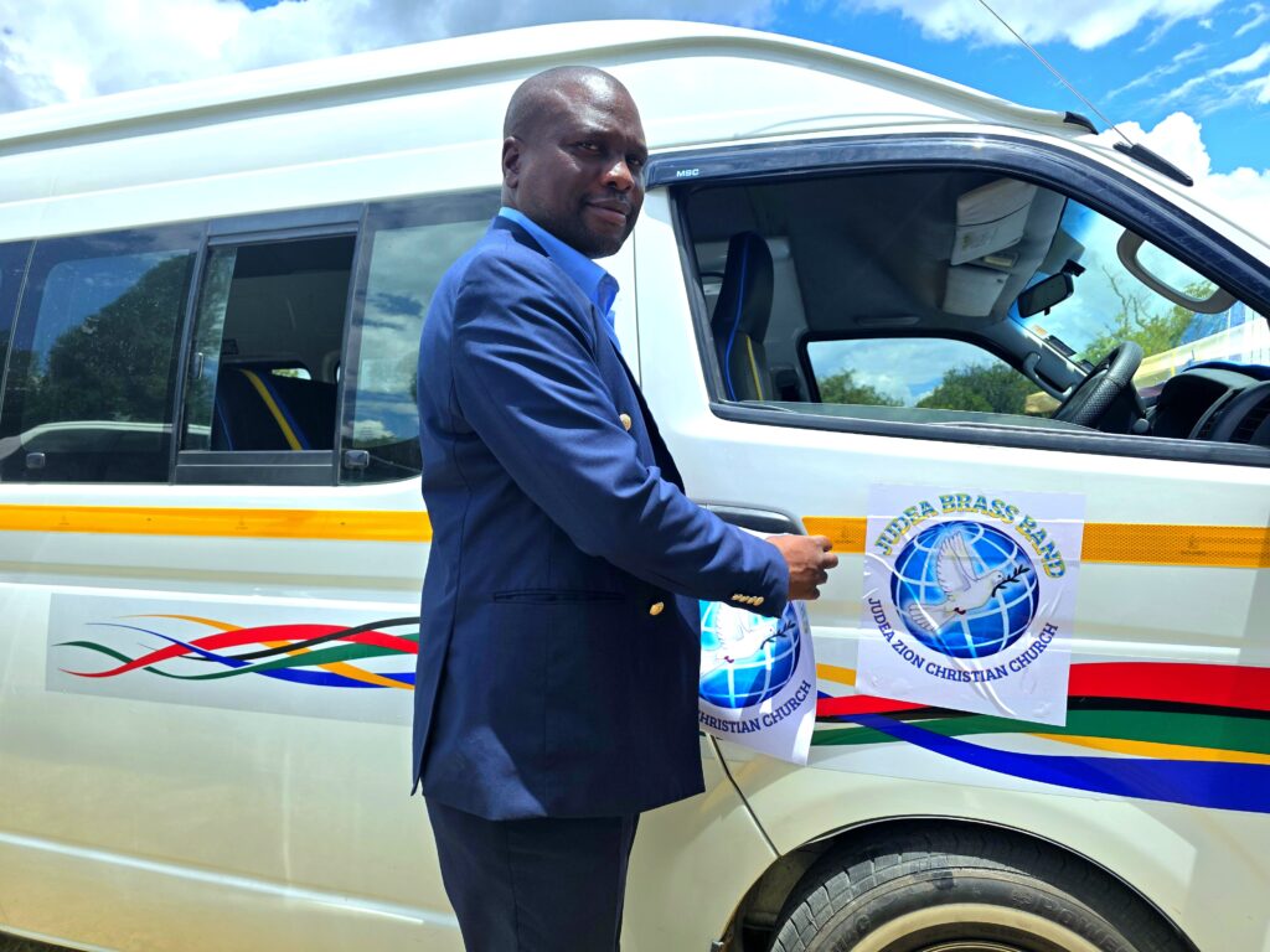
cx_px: 635
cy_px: 476
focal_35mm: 23
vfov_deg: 58.9
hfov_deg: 73.9
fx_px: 844
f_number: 1.7
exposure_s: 1/10000
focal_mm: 6.3
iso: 80
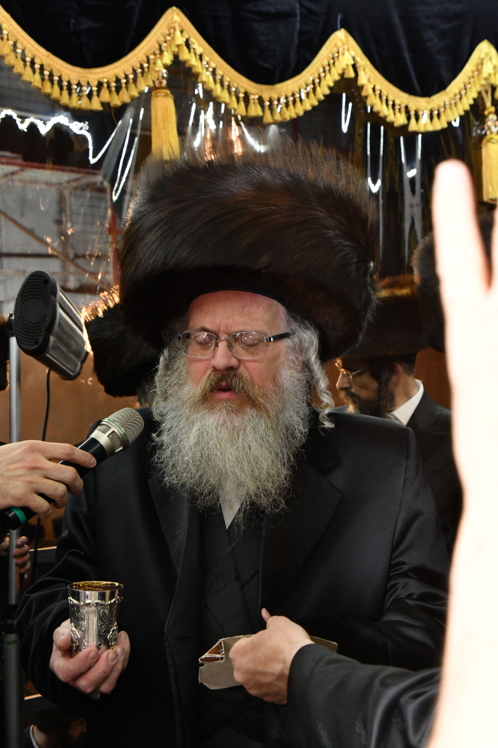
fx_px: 1245
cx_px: 249
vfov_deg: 33.4
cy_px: 374
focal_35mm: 60
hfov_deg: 22.6
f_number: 10
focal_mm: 60
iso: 6400
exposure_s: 1/60
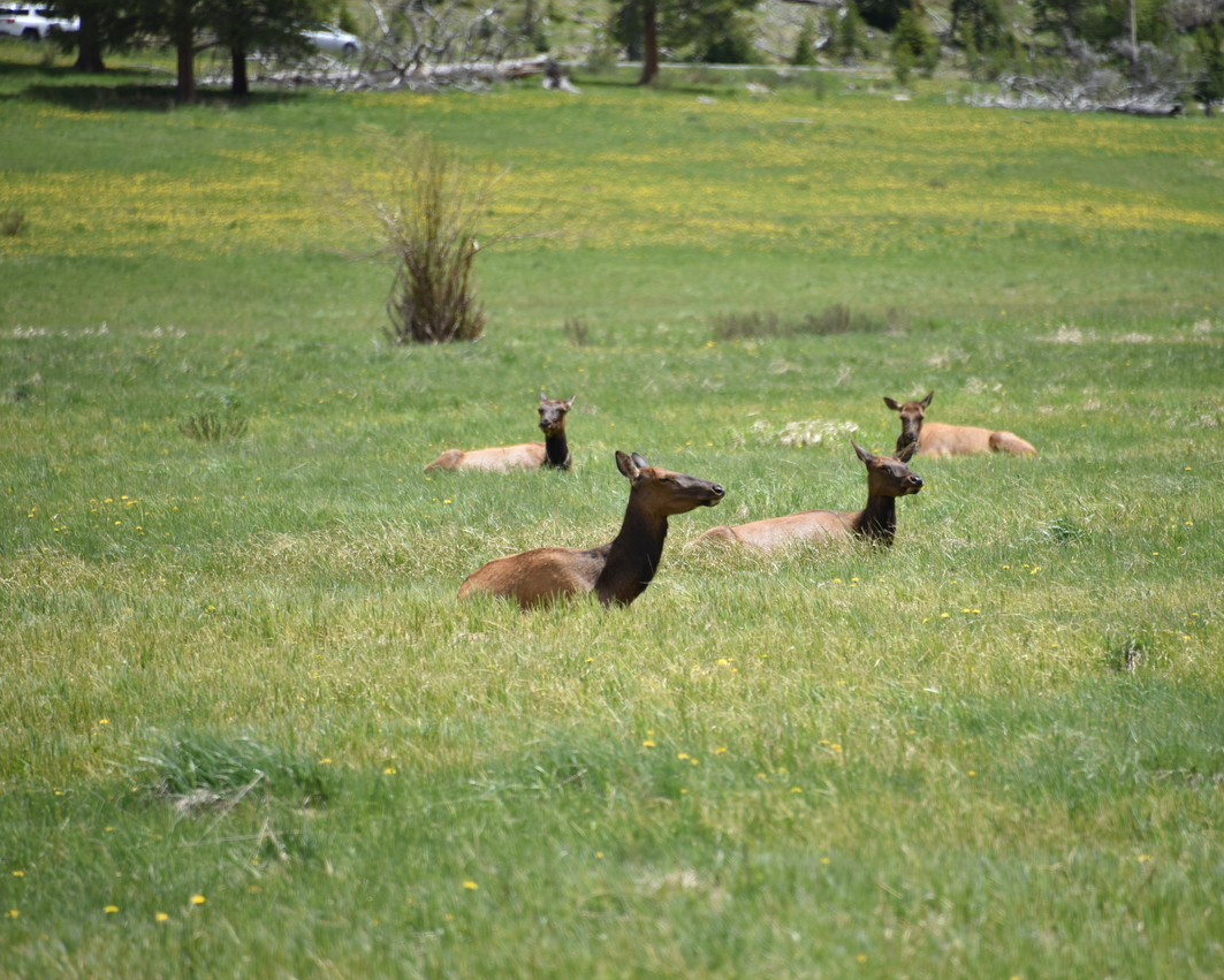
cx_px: 681
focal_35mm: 339
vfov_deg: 4.6
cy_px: 491
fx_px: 12284
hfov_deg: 5.7
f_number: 5.6
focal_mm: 300
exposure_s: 1/640
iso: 180
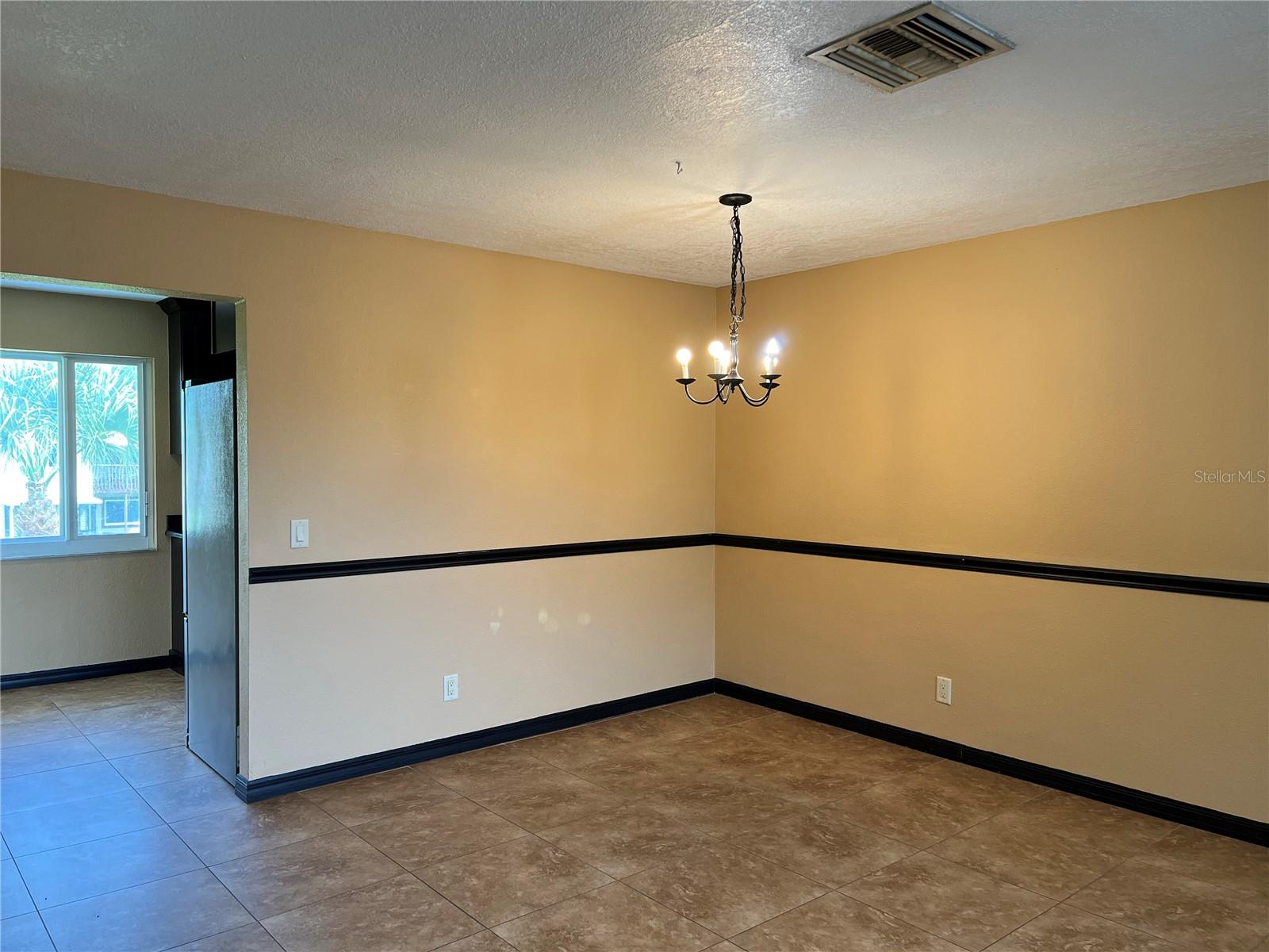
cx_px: 634
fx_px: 953
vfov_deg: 53.1
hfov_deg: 67.3
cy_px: 476
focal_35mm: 26
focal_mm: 5.7
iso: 125
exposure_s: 1/120
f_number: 1.5
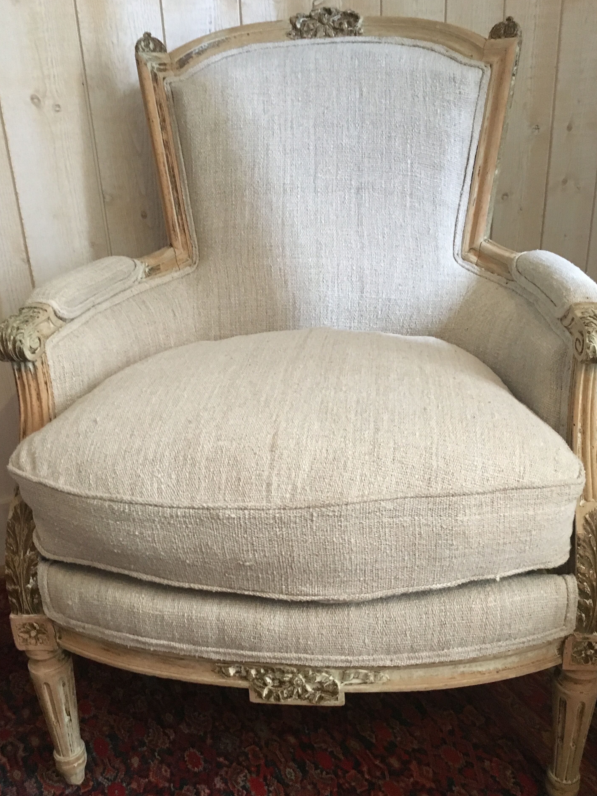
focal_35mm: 31
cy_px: 406
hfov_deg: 45.4
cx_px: 314
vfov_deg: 58.3
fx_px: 713
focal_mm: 4.15
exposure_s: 1/17
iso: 250
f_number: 2.2
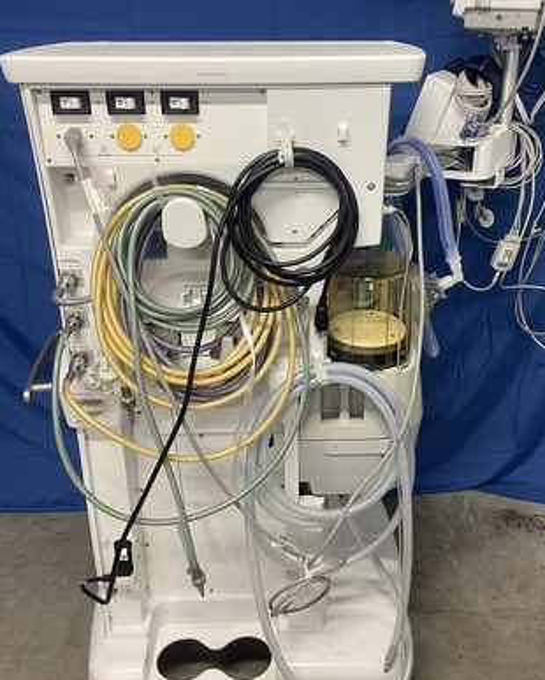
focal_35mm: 35
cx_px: 295
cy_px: 299
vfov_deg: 51.4
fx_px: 705
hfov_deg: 42.2
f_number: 1.6
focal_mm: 4.2
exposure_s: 1/50
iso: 160
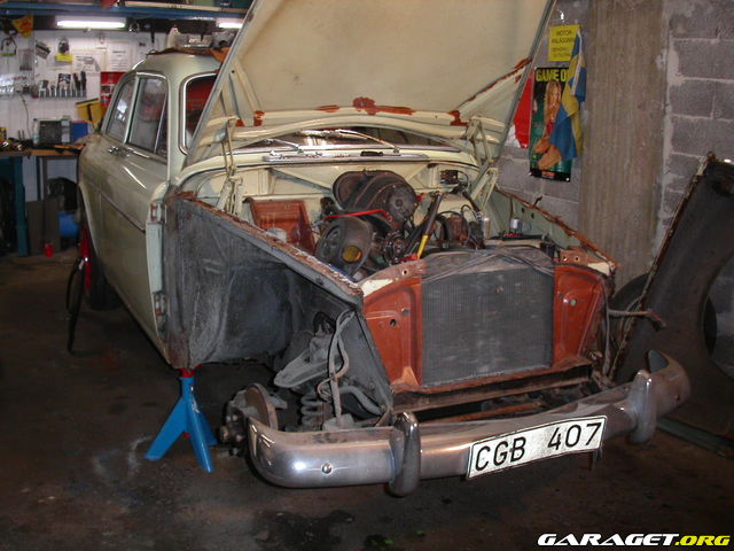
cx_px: 367
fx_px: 806
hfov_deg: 49.0
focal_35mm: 38
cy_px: 276
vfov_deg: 37.7
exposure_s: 1/30
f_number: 2.8
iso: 161
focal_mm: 7.8
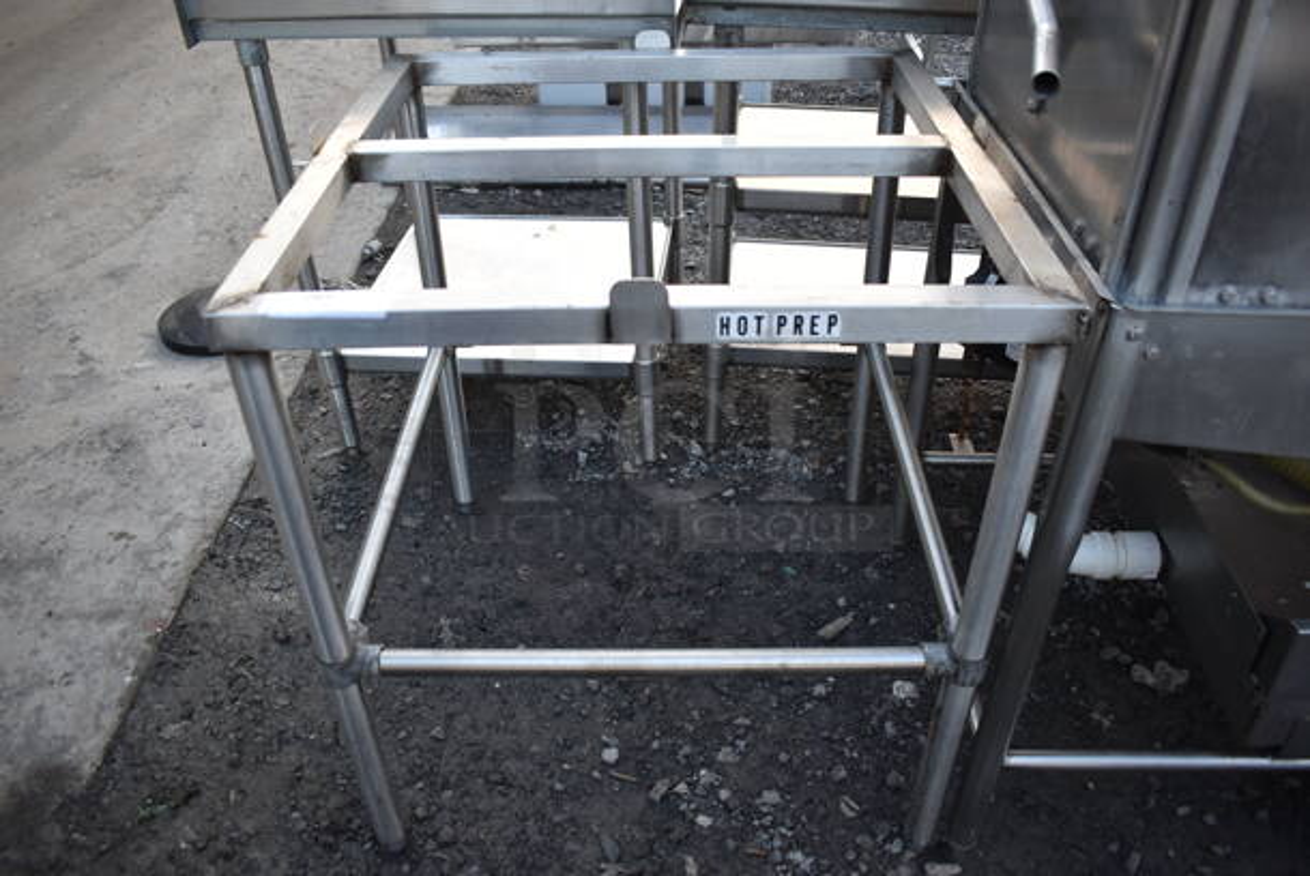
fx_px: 983
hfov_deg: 67.3
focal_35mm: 27
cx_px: 655
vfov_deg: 48.0
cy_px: 438
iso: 560
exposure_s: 1/250
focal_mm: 18
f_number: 3.5
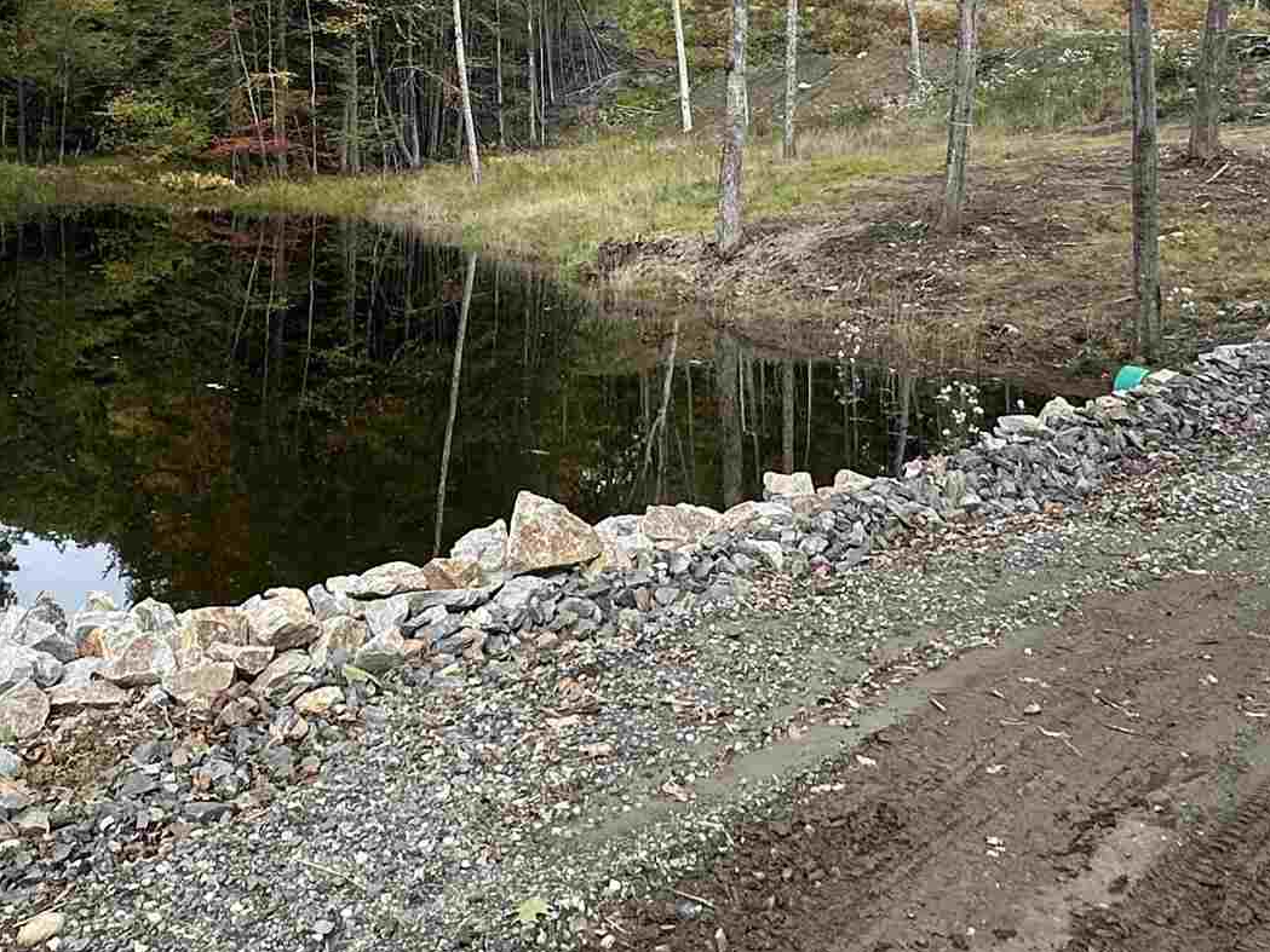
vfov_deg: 33.6
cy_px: 126
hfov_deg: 45.6
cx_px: 521
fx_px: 1504
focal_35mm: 41
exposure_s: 1/530
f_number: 2.2
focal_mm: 2.22
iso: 40
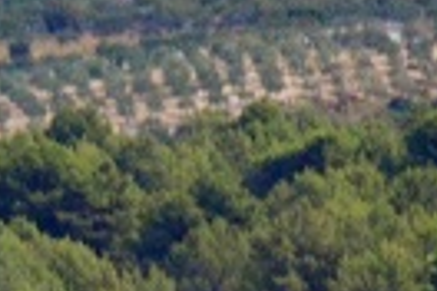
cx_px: -665
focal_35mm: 3399
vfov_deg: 0.4
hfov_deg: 0.6
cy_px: 817
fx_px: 41257
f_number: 5.6
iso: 2000
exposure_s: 1/6400
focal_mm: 300
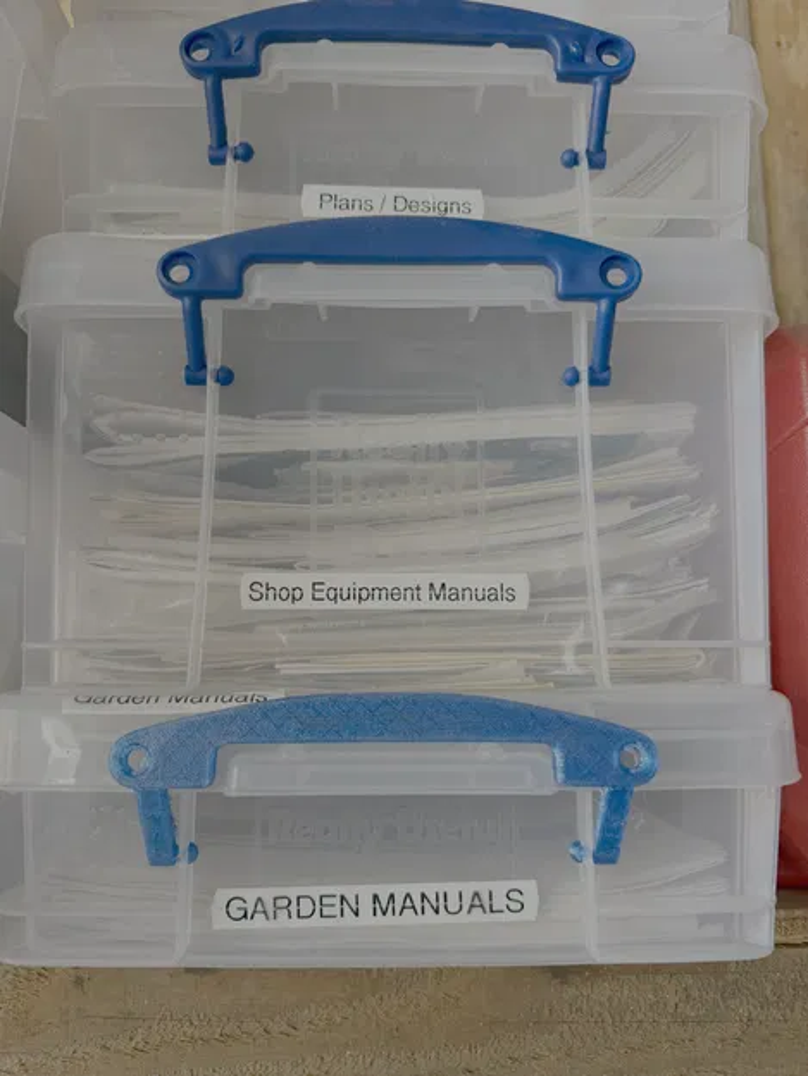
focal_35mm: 24
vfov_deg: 71.6
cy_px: 538
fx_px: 747
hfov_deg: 56.8
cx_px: 404
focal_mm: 6.76
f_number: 1.78
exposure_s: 1/60
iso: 250
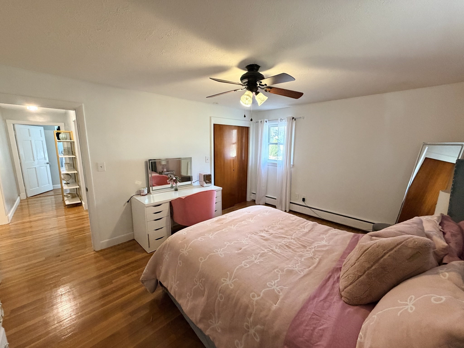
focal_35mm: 14
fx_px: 188
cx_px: 232
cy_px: 174
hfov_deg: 102.1
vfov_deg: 85.7
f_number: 2.2
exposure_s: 1/60
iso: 500
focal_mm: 2.22
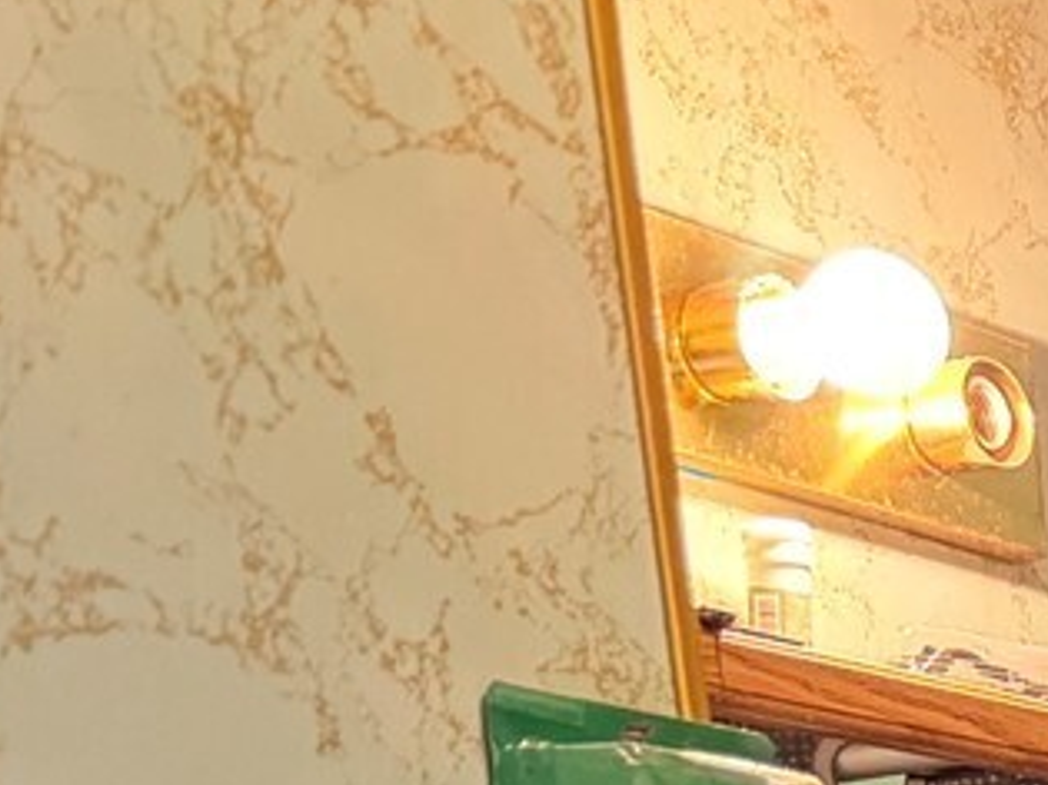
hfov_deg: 12.4
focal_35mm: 122
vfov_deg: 10.4
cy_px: 1896
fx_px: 3692
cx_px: 2578
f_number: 1.78
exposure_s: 1/60
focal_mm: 6.76
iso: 640
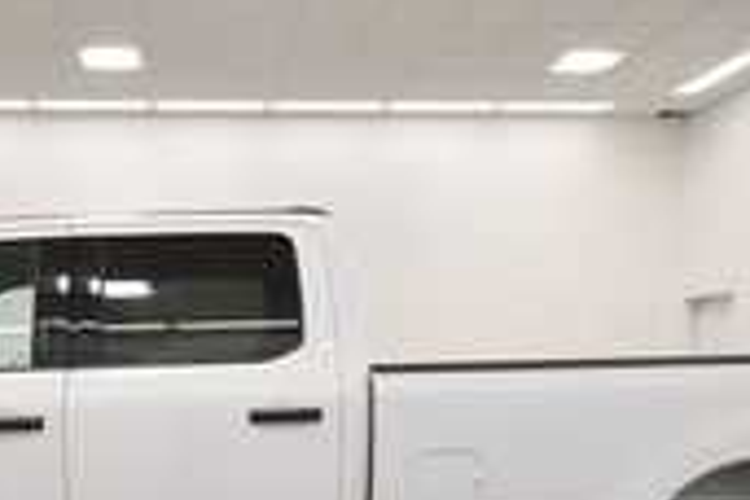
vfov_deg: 29.7
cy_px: 502
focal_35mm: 42
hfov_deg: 45.4
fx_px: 875
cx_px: 228
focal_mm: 12
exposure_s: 1/250
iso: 720
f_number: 4.8
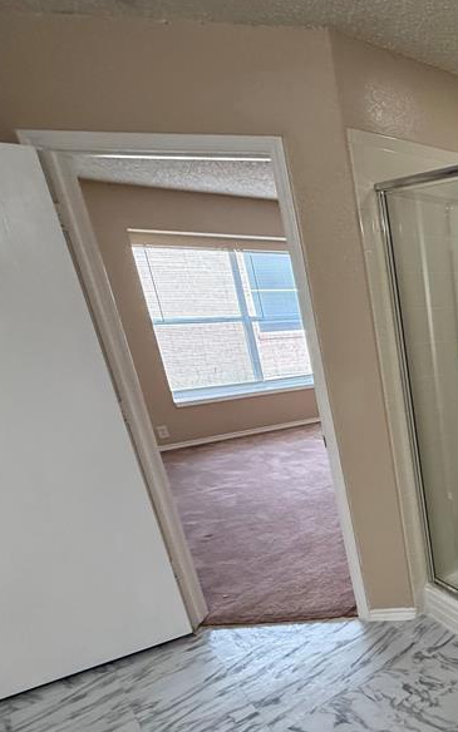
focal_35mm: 26
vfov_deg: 69.4
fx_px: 519
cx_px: 615
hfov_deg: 33.0
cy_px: 452
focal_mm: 2.22
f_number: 2.2
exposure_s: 1/120
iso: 320
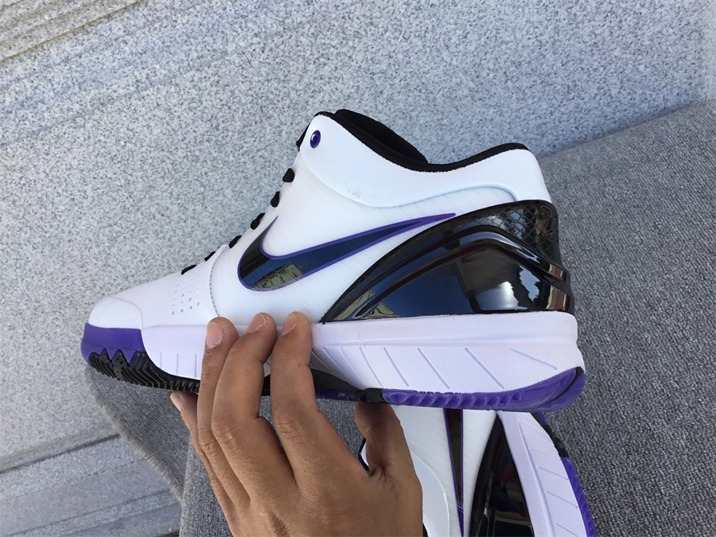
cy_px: 268
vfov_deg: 45.4
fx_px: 641
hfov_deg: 58.4
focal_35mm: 31
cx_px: 358
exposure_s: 1/311
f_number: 2.4
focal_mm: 3.3
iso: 25
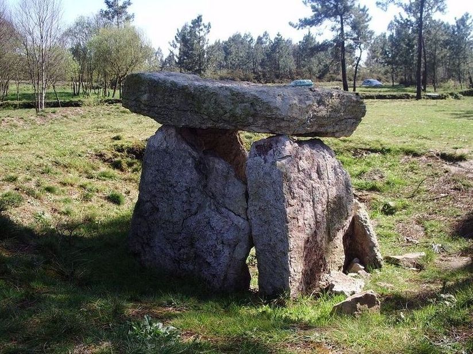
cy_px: 177
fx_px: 560
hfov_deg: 45.8
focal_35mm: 41
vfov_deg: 35.1
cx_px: 236
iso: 50
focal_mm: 6.8
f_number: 4.6
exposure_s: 1/125
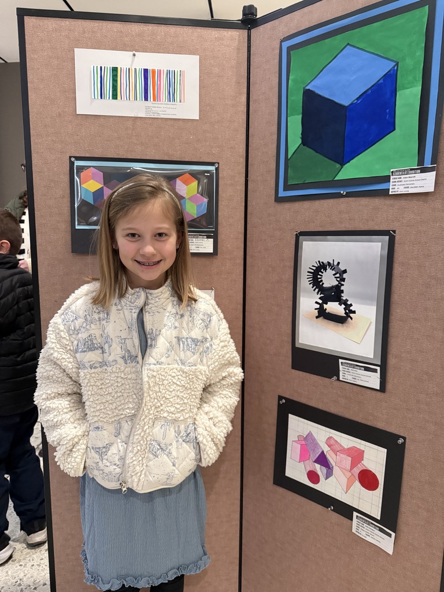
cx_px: 222
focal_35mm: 24
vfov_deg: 71.6
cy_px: 296
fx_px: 410
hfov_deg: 56.8
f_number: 1.78
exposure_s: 1/60
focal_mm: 6.76
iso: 640
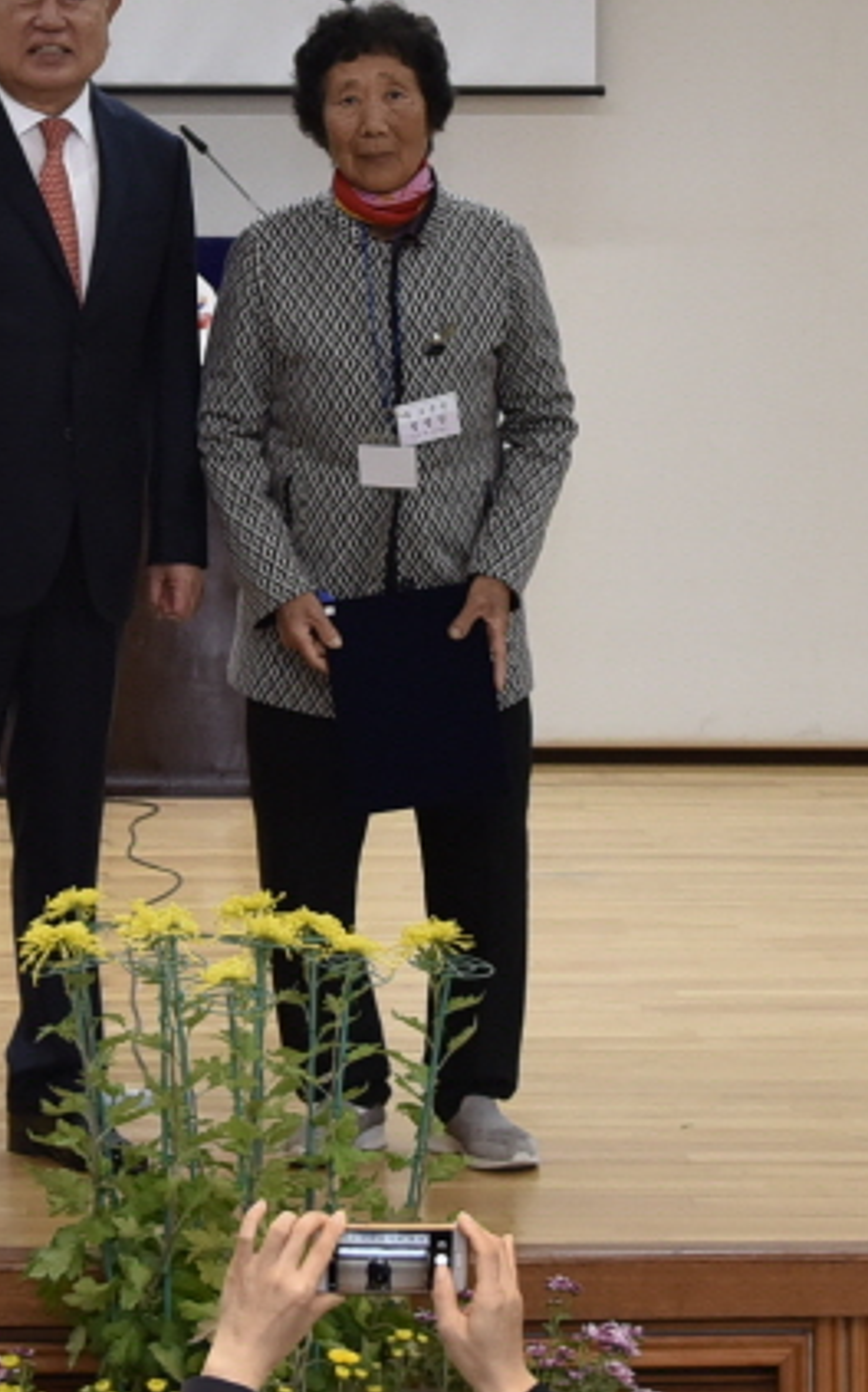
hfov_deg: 8.6
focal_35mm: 152
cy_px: 212
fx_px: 5759
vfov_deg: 13.7
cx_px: 197
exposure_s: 1/125
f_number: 4.5
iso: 800
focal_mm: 35
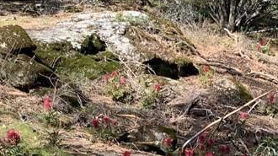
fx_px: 648
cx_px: 167
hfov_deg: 24.2
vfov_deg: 13.1
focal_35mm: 88
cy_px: 220
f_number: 1.8
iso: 25
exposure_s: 1/945
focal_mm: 4.25
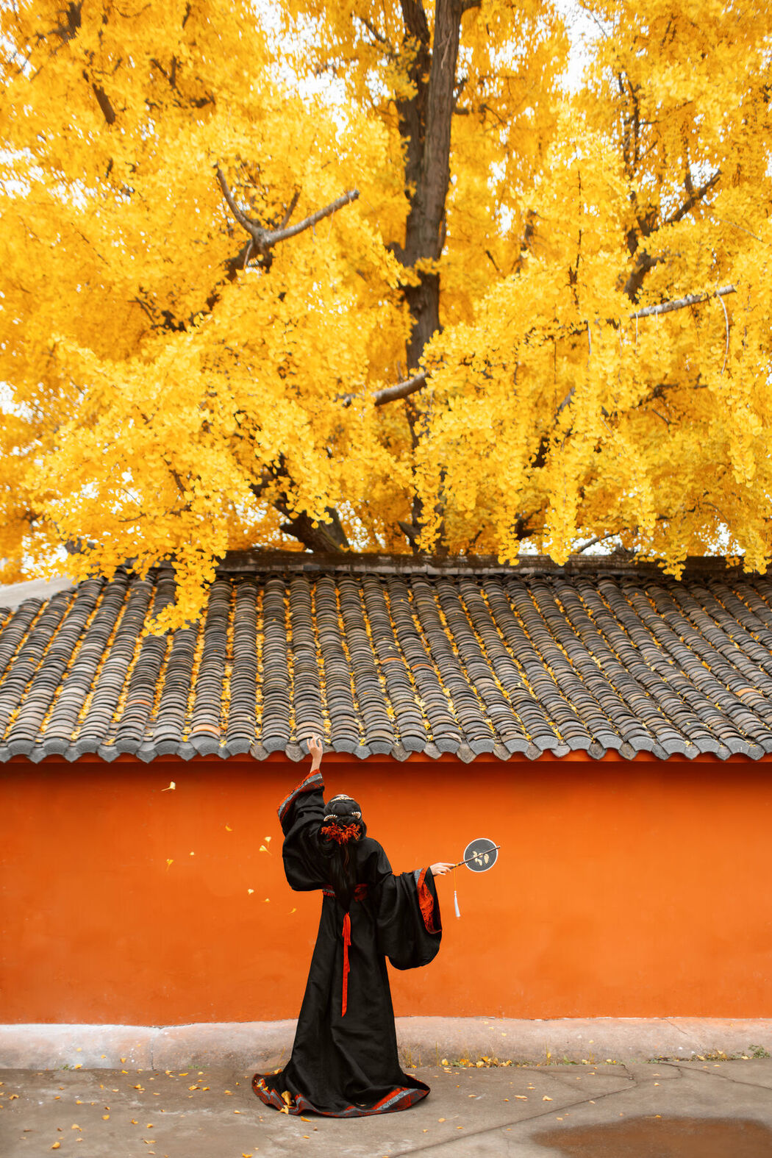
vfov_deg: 54.4
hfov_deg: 37.9
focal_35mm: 35
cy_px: 579
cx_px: 386
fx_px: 1126
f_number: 1.8
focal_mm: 35
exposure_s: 1/2500
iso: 200
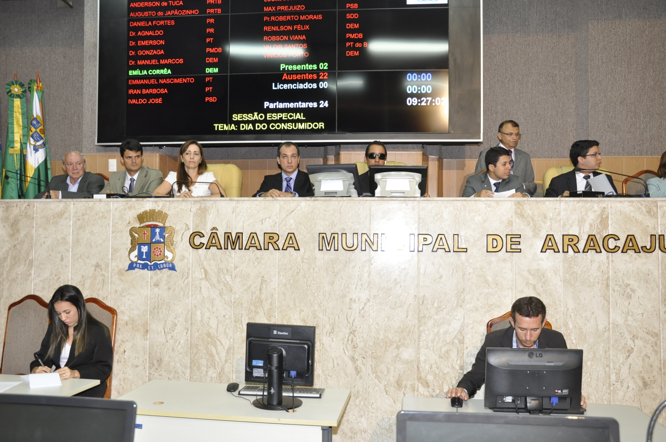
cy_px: 221
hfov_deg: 59.6
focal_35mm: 32
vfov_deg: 41.6
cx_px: 333
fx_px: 582
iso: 1000
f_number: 6.3
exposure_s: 1/60
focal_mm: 21
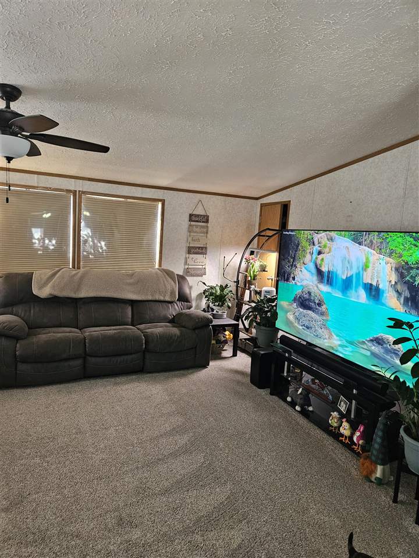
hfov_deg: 58.9
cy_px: 279
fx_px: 371
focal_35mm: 23
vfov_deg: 73.9
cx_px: 210
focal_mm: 5.4
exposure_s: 1/120
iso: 500
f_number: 1.8
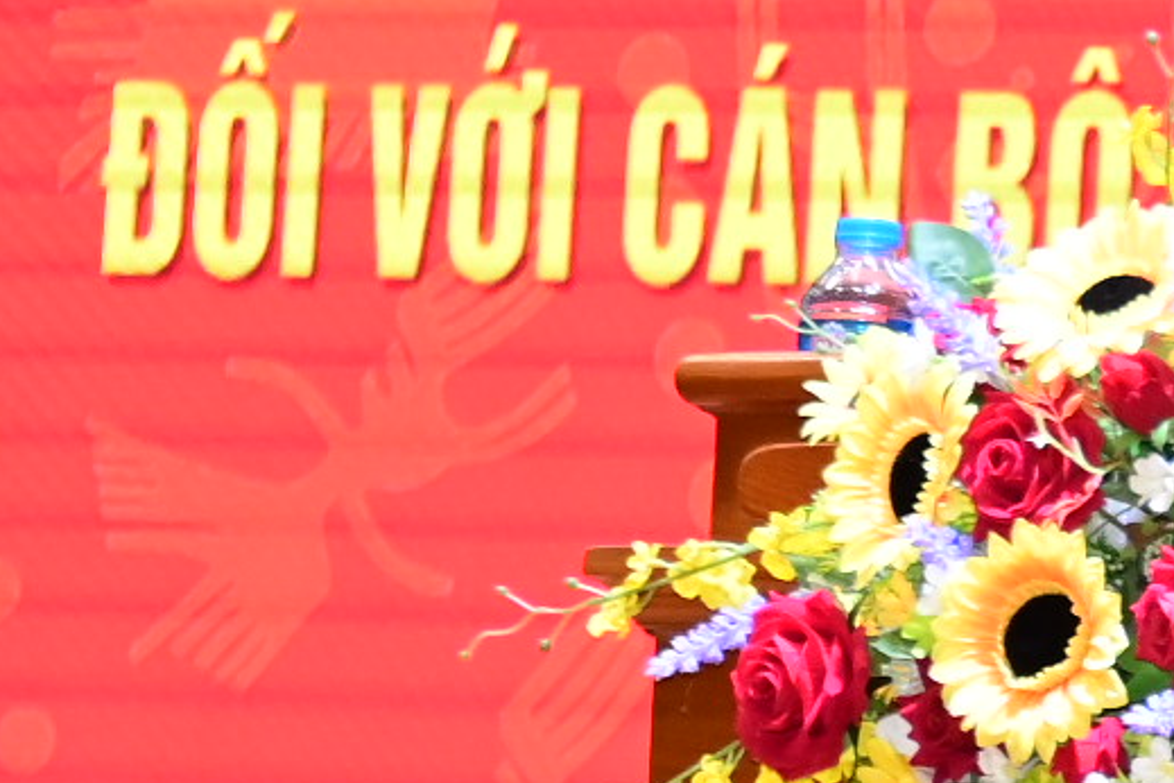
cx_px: 1269
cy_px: -109
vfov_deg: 3.4
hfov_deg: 5.2
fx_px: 12978
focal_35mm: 398
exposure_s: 1/200
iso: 2500
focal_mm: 70
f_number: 5
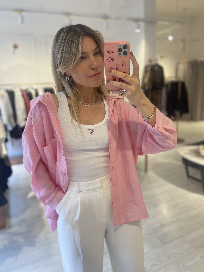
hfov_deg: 53.1
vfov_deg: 67.3
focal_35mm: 26
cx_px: 102
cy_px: 136
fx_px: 204
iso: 64
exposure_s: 1/100
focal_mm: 5.1
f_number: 1.6
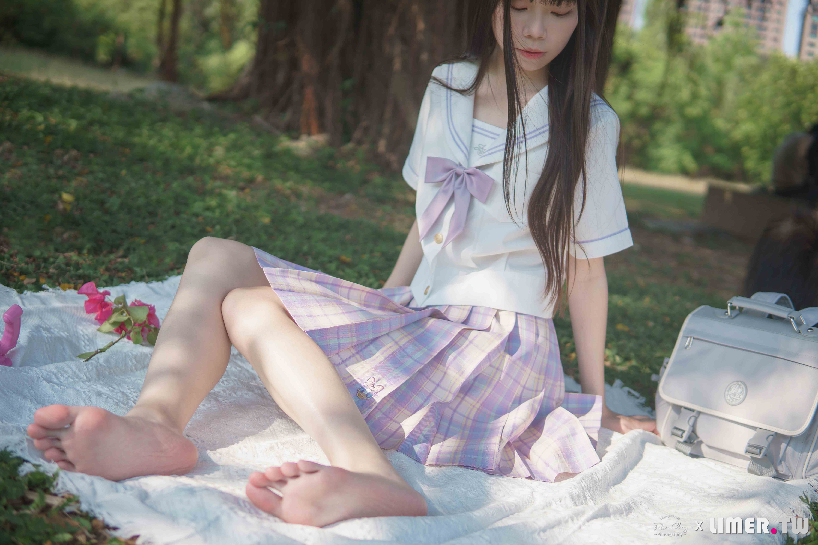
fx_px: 1022
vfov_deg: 29.9
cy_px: 272
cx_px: 409
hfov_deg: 43.6
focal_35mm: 45
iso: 100
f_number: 2
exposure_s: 1/1600
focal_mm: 30
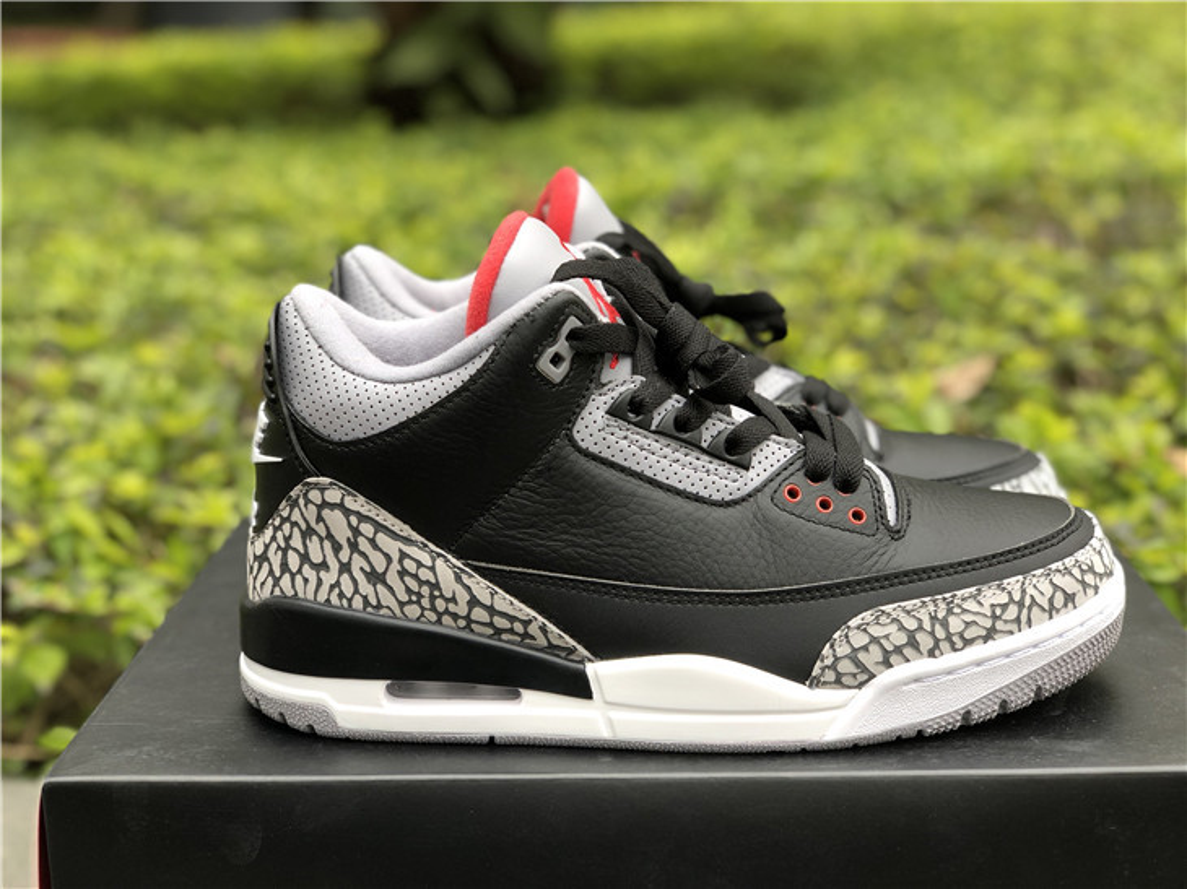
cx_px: 594
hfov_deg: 36.8
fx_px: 1783
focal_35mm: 52
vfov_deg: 28.0
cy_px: 444
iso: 32
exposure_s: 1/100
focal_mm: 6
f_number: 2.4
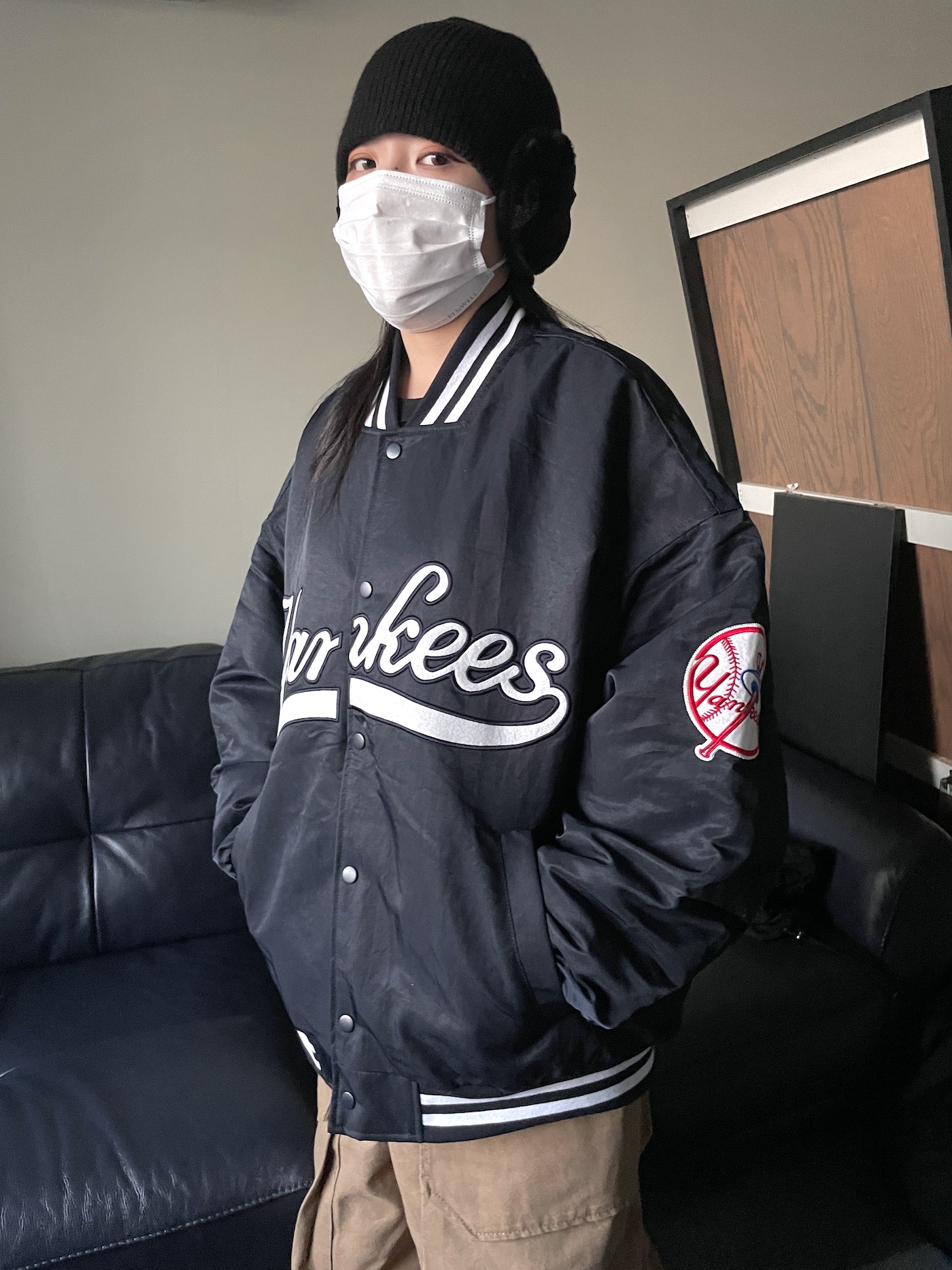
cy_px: 635
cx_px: 476
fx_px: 954
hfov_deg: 53.1
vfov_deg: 67.3
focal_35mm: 26
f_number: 1.6
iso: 320
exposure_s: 1/35
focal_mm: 4.2
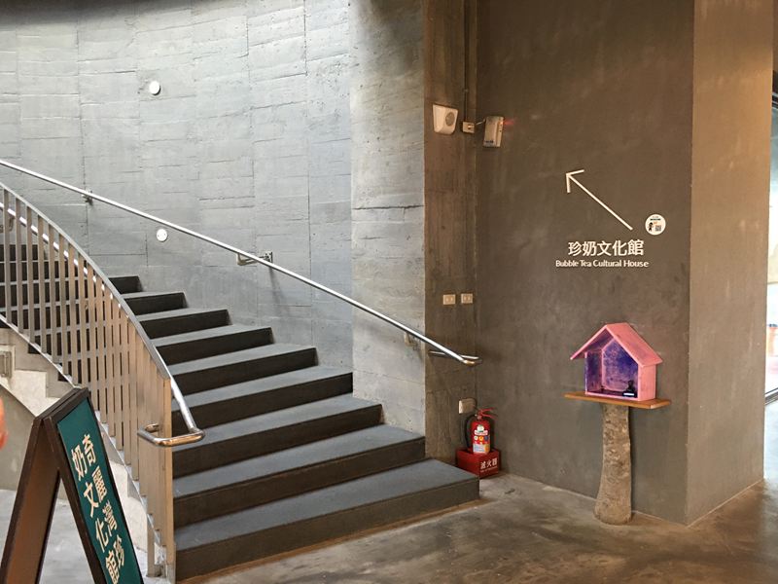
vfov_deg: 48.2
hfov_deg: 61.7
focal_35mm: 29
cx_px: 389
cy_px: 292
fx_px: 652
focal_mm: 4.15
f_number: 2.2
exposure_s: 1/10
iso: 80
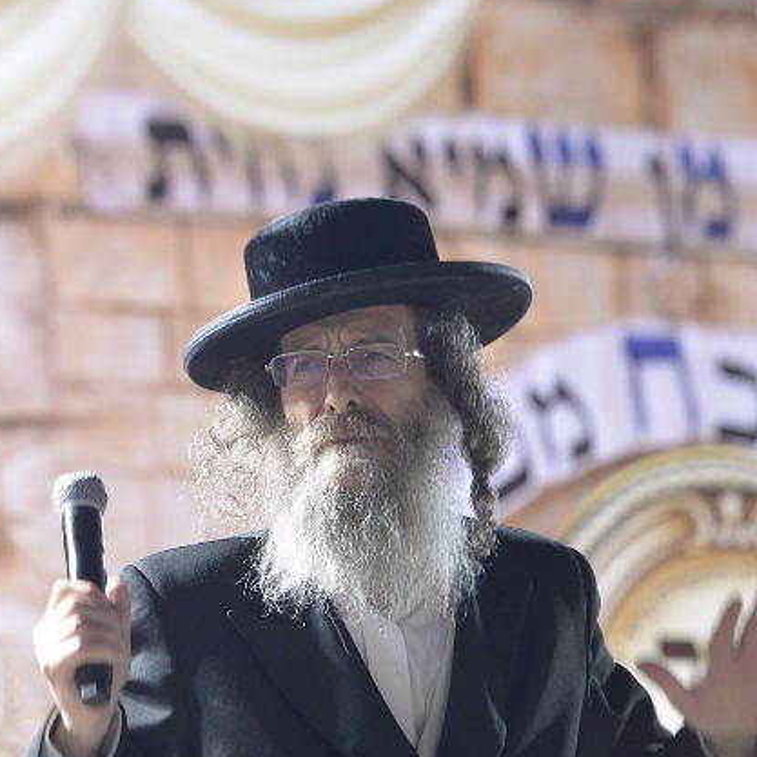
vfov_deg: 8.6
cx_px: 350
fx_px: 5047
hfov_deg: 8.6
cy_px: 461
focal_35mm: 204
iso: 1250
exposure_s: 1/80
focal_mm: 125
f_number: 4
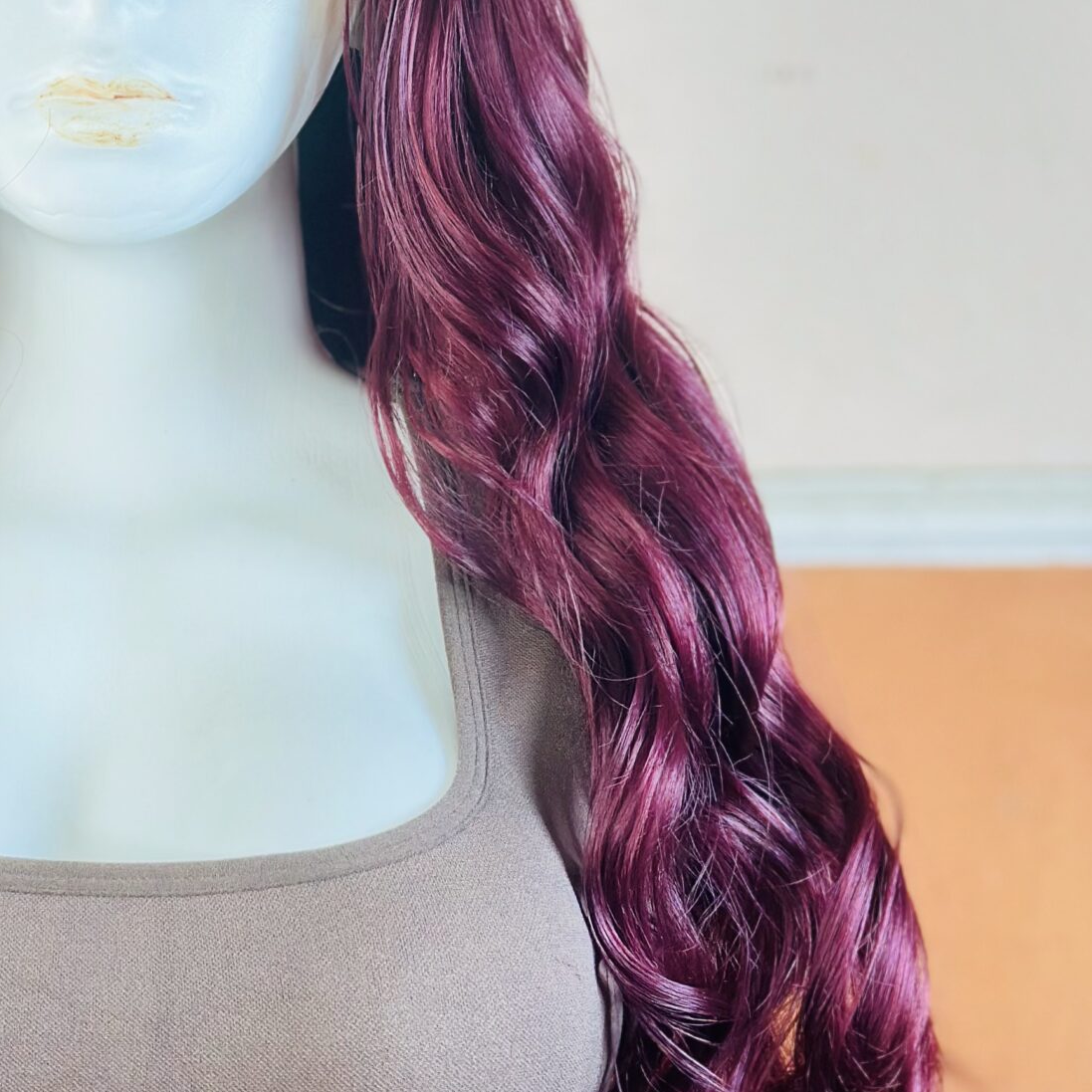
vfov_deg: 17.6
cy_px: 557
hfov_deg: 17.4
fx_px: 3533
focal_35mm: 99
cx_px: 158
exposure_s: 1/100
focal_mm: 6.86
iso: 160
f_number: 1.78
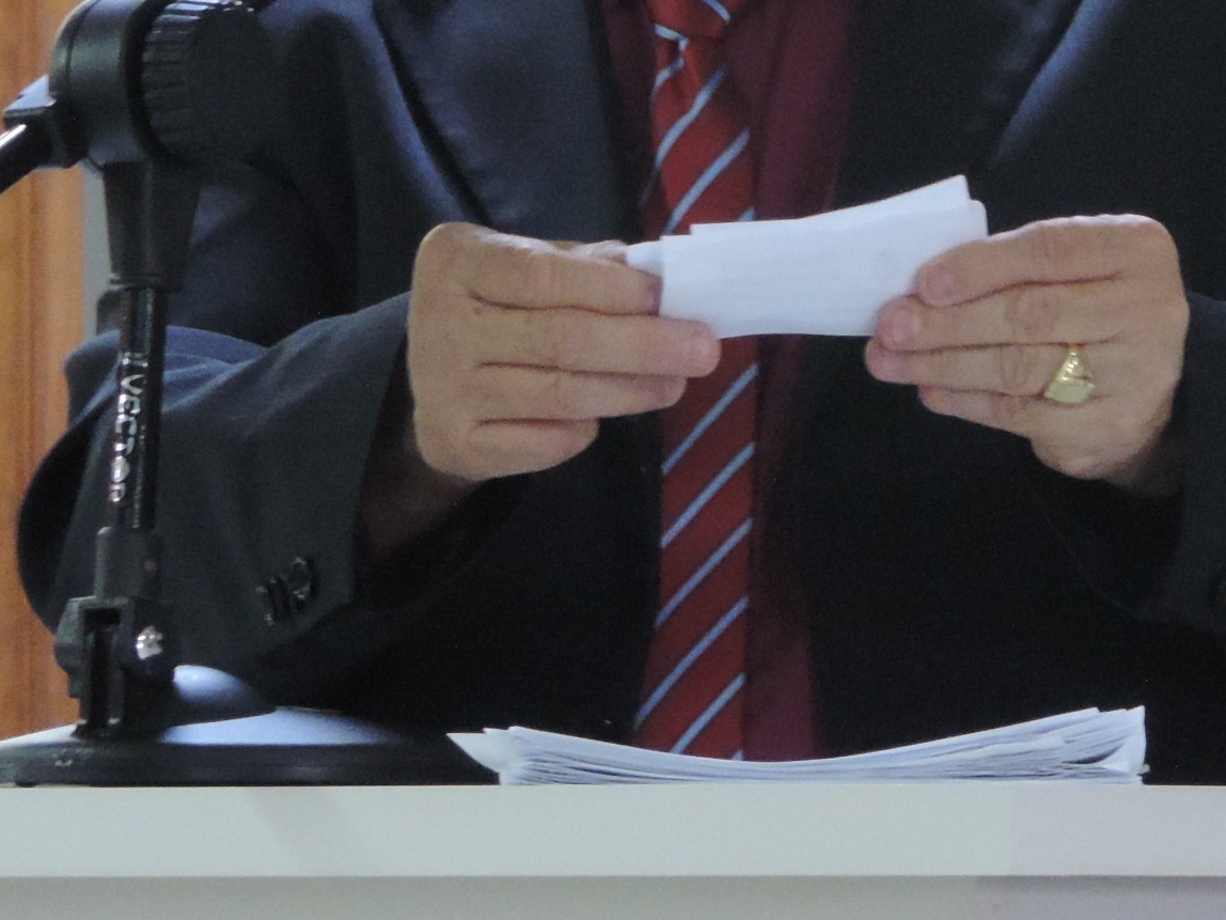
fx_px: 25182
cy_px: -136
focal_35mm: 711
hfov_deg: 2.8
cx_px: 603
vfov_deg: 2.1
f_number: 4.7
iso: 800
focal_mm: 44.5
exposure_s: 1/10
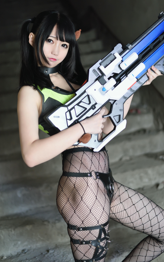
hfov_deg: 24.4
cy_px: 126
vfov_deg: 38.2
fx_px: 379
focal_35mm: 53
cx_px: 88
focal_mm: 50
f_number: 1.8
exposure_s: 1/125
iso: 400
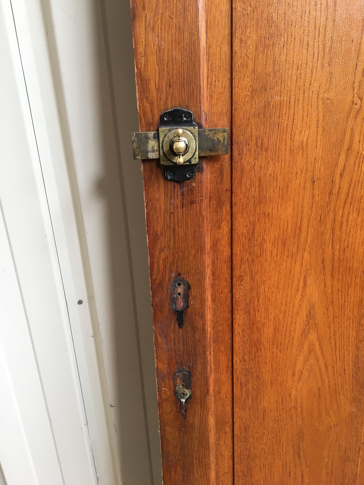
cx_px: 182
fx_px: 407
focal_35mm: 29
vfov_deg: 61.7
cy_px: 242
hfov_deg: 48.2
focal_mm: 4.15
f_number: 2.2
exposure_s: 1/33
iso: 25
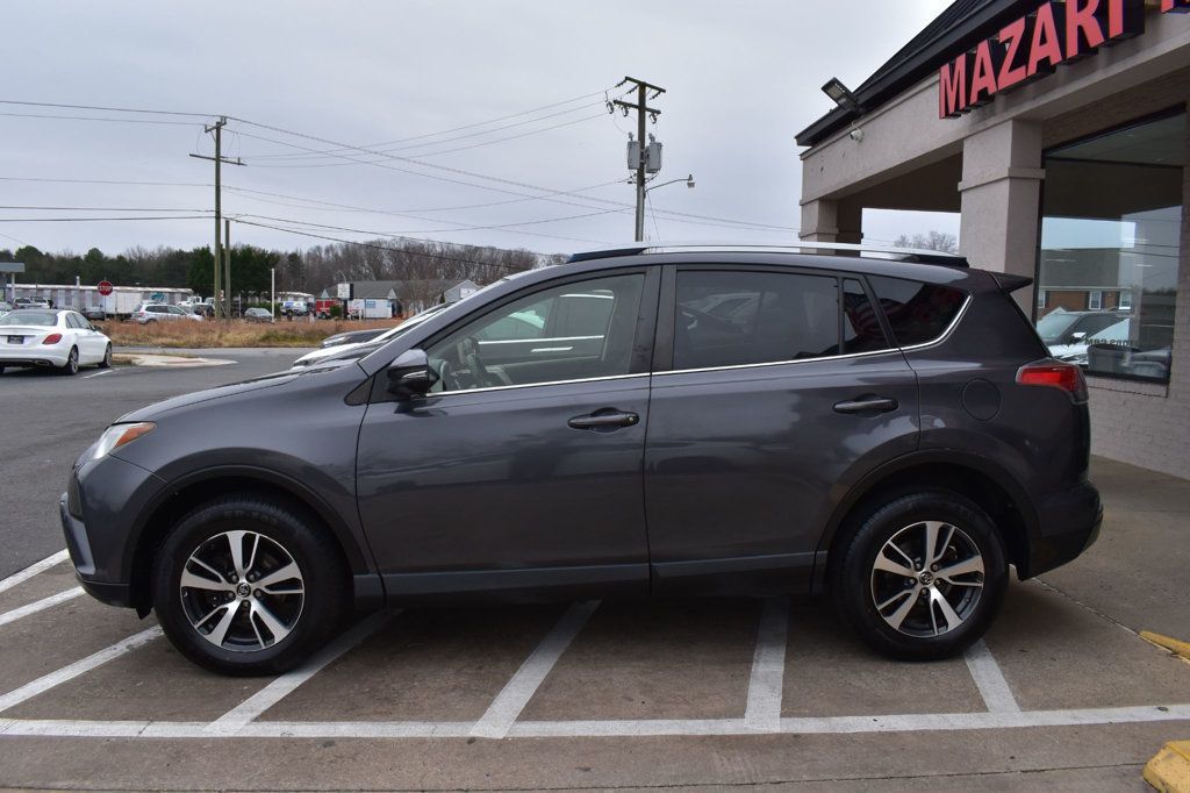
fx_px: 892
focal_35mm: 27
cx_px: 595
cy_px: 396
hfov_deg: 67.4
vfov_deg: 47.9
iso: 400
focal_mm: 18
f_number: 10
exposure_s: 1/250
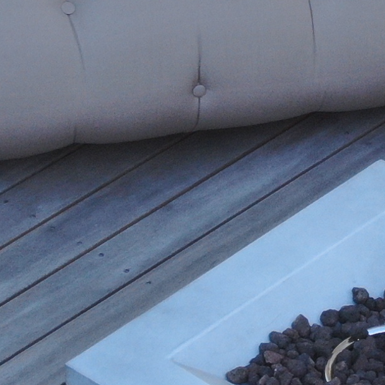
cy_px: 160
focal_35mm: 278
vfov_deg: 6.3
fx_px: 3498
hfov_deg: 6.3
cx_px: 361
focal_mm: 8.6
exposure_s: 1/40
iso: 100
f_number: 3.8
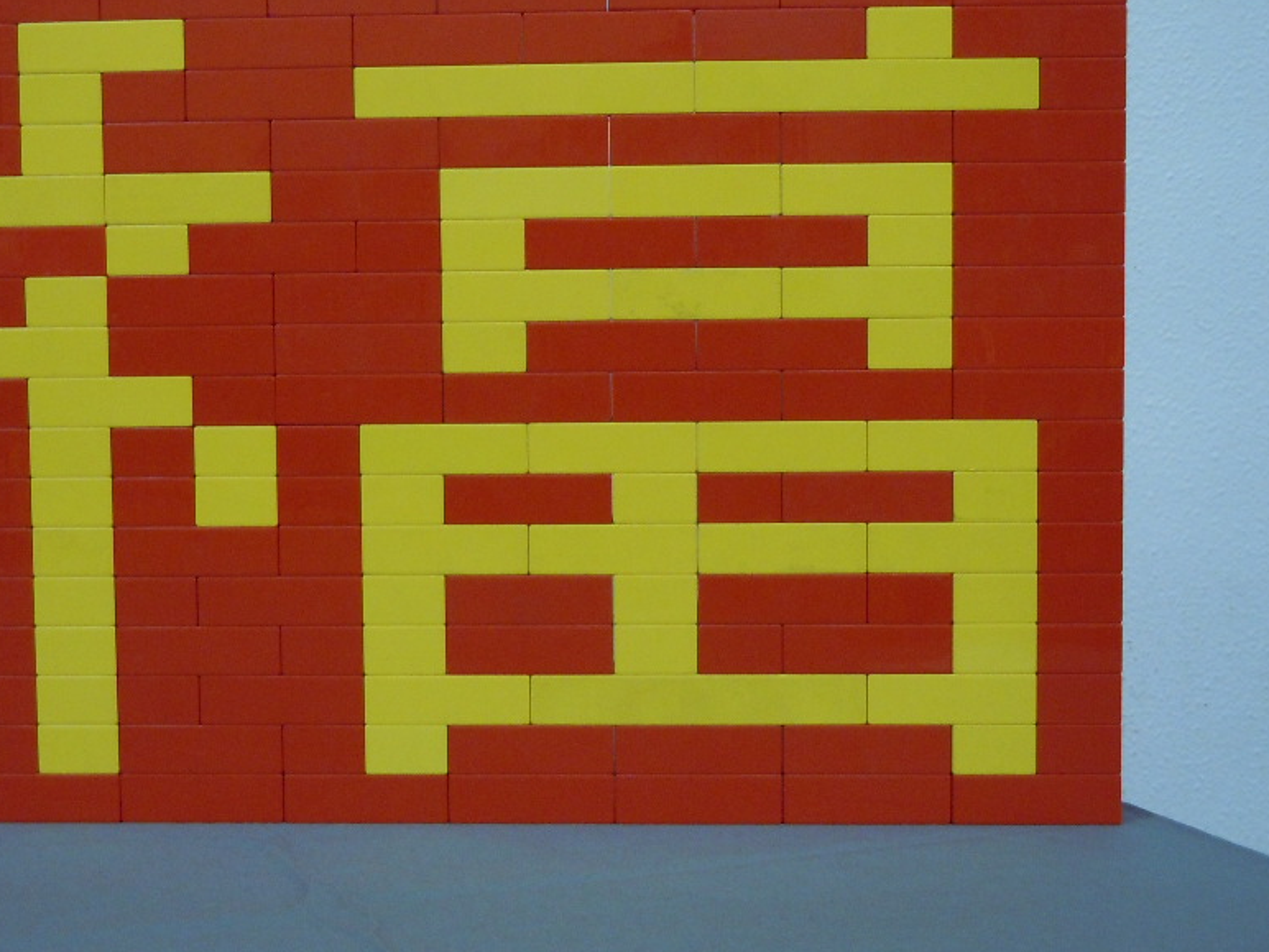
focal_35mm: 69
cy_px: 400
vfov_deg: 21.3
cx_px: 452
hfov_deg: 28.0
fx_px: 2529
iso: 400
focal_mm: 9.3
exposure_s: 1/25
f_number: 3.9
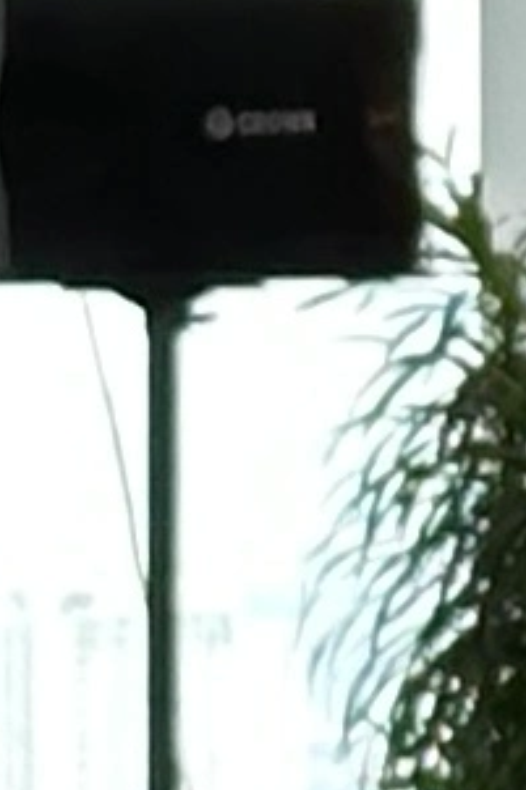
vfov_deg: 5.0
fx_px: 9105
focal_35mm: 415
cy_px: 255
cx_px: 3246
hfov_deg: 3.0
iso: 100
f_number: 1.78
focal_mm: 6.86
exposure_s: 1/120
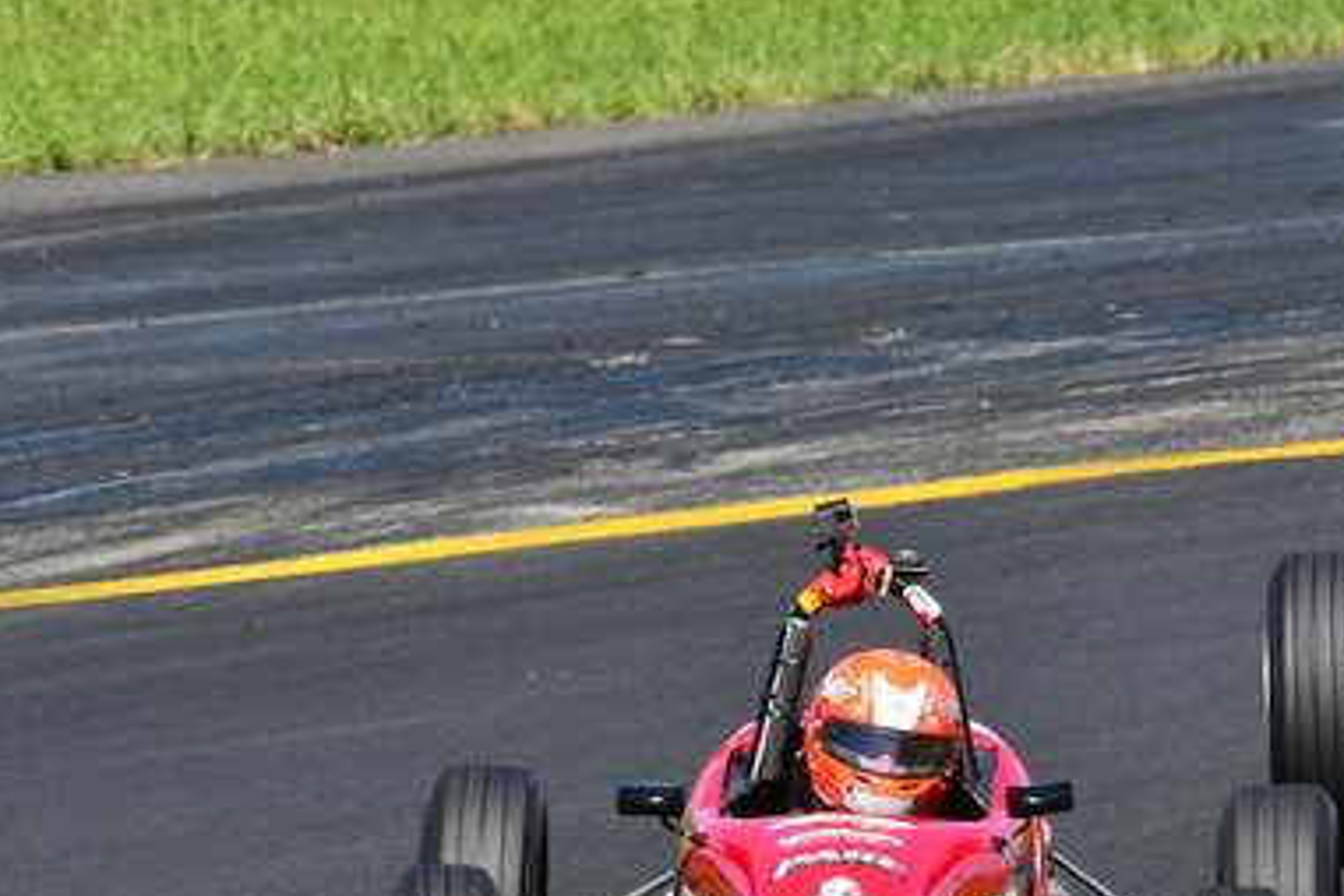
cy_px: 732
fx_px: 58721
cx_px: 1340
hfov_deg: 1.3
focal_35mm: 1573
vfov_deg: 0.9
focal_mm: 500
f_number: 10
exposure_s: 1/640
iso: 400
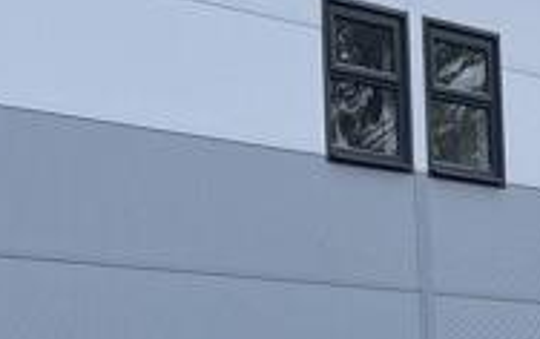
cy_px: 339
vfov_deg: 8.7
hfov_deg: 13.8
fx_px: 2210
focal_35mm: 150
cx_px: 468
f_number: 1.6
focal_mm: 5.1
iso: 50
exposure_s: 1/1096
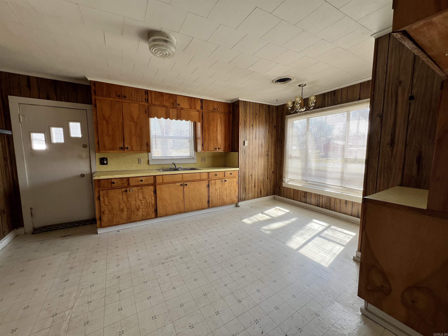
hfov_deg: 106.2
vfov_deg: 89.9
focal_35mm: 13
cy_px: 168
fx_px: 168
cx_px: 224
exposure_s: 1/114
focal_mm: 1.57
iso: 32
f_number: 1.8
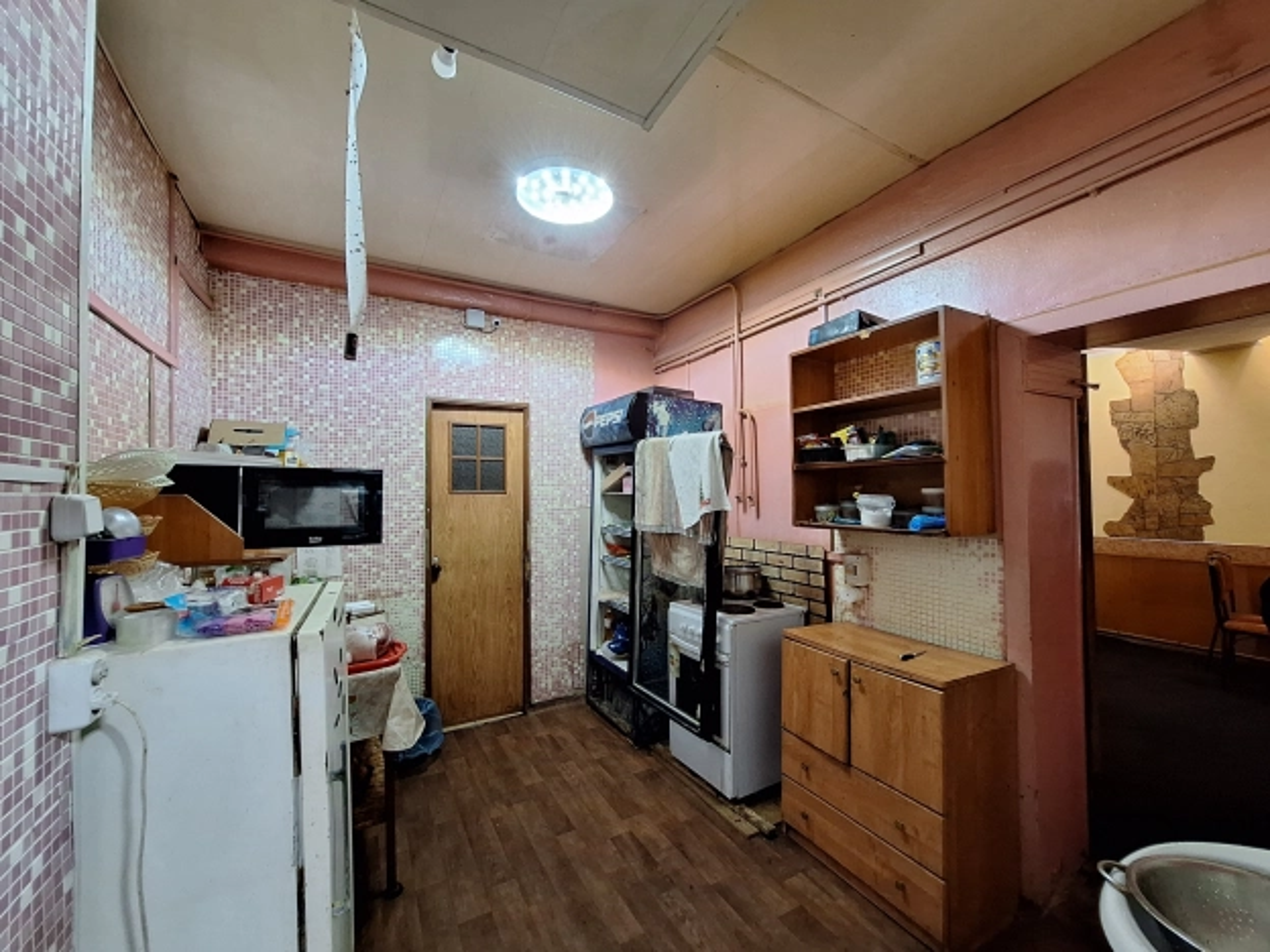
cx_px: 635
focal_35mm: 13
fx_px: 477
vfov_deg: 89.9
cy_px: 476
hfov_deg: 106.2
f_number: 2.2
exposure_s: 1/25
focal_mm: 1.74
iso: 160
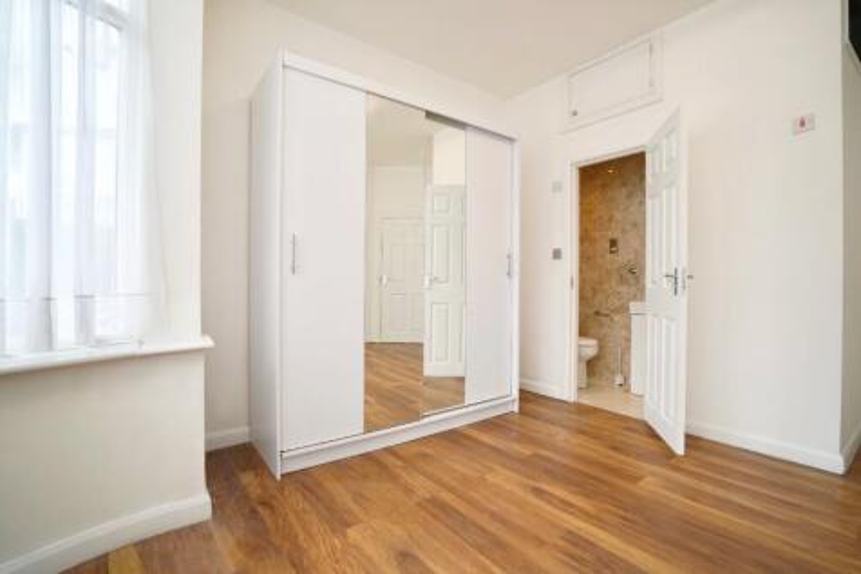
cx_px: 430
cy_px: 287
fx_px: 383
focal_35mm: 16
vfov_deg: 73.7
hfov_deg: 96.8
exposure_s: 1/160
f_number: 4
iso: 250
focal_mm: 16
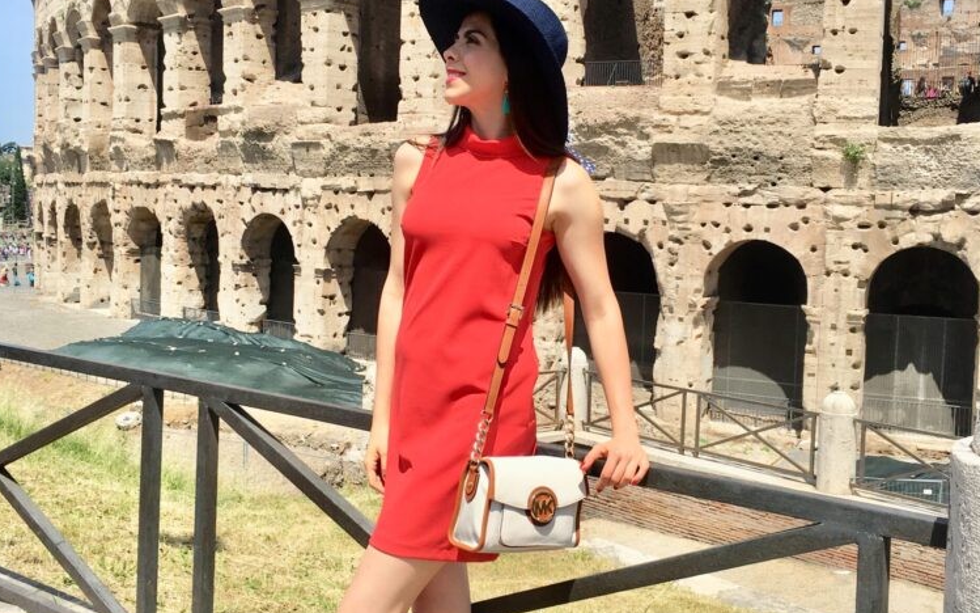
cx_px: 491
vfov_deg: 30.5
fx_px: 1122
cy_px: 272
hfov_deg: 47.2
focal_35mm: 42
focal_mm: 4.15
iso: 25
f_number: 2.2
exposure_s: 1/1570
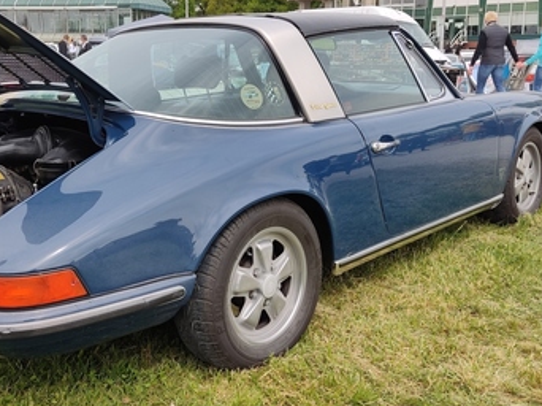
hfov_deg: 47.8
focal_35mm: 39
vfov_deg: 36.7
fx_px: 610
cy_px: 170
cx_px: 243
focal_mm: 4.71
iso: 50
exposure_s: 1/986
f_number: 1.79
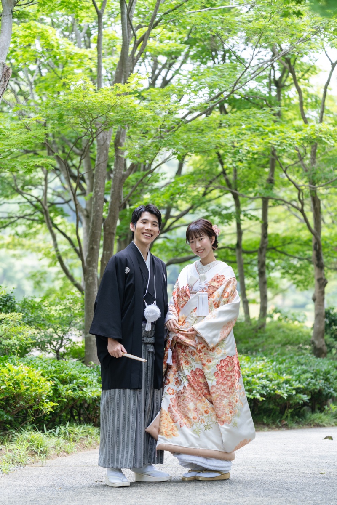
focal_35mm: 119
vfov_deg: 17.2
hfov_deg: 11.5
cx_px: 168
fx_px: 1671
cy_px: 252
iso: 200
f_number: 3.5
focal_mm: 119
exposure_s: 1/250
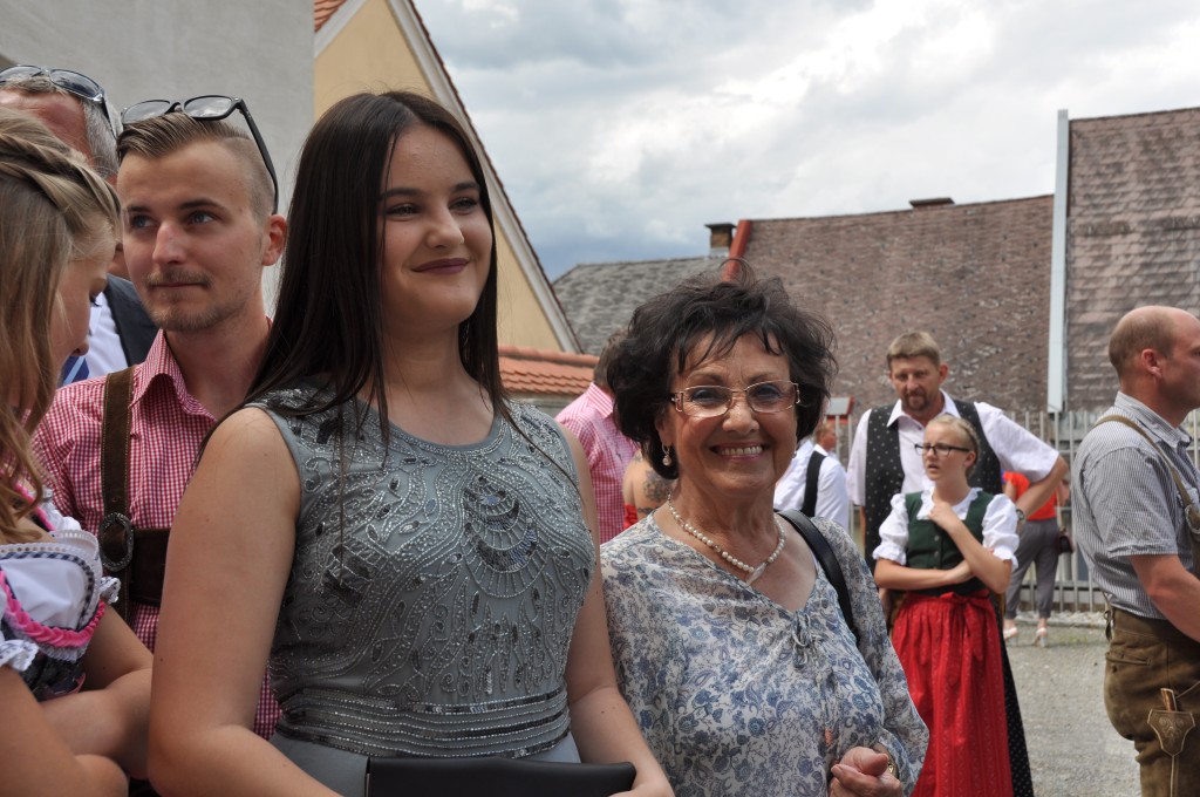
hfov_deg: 41.2
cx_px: 600
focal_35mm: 48
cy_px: 398
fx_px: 1598
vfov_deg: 28.0
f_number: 8
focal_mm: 32
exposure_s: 1/250
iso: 200
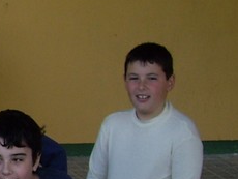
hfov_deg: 10.5
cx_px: -280
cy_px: 132
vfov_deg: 8.8
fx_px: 1163
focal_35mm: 169
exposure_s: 1/250
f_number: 2.7
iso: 64
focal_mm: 6.2
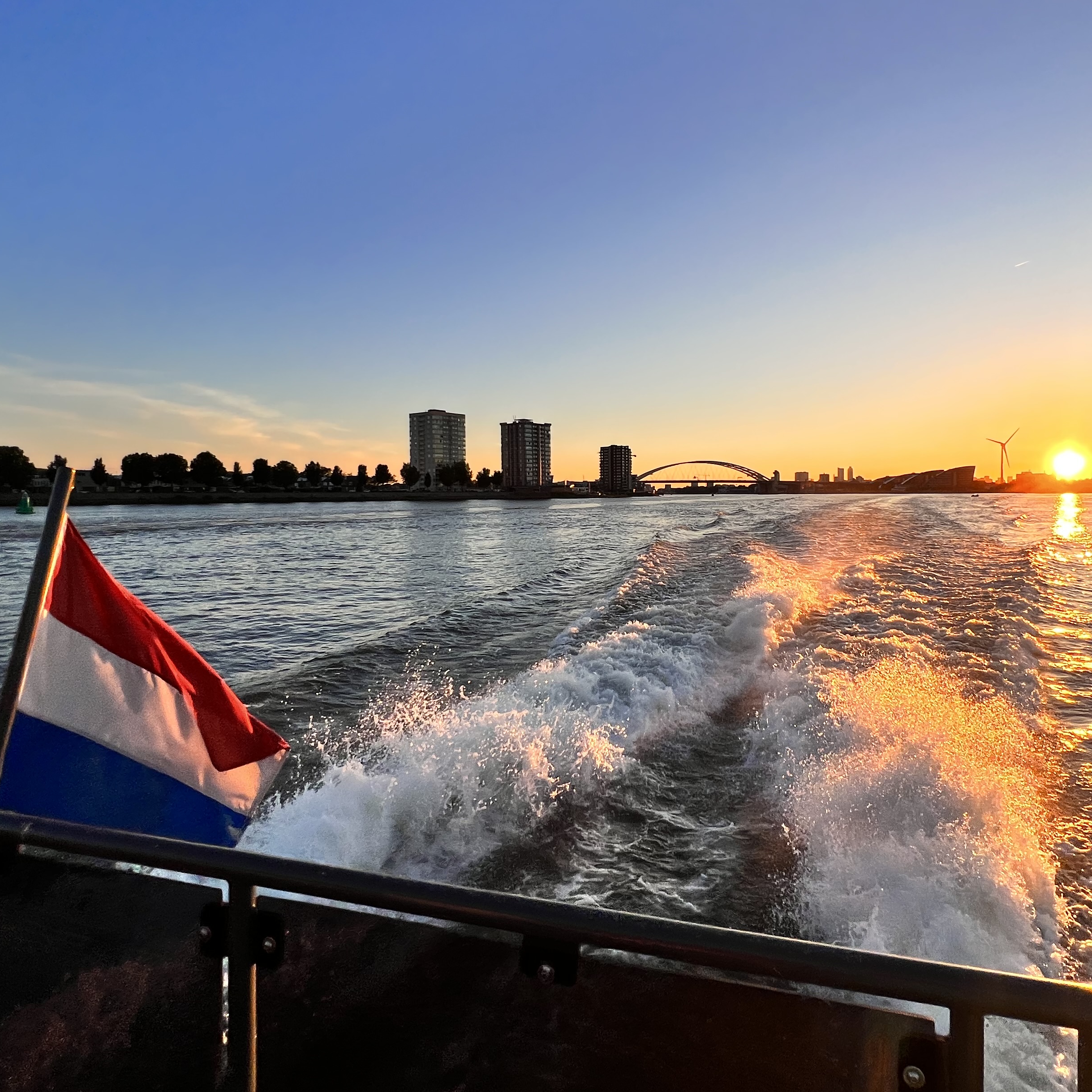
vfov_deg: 77.6
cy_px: 519
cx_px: 662
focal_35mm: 19
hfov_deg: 76.7
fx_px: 678
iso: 32
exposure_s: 1/889
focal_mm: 1.57
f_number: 1.8
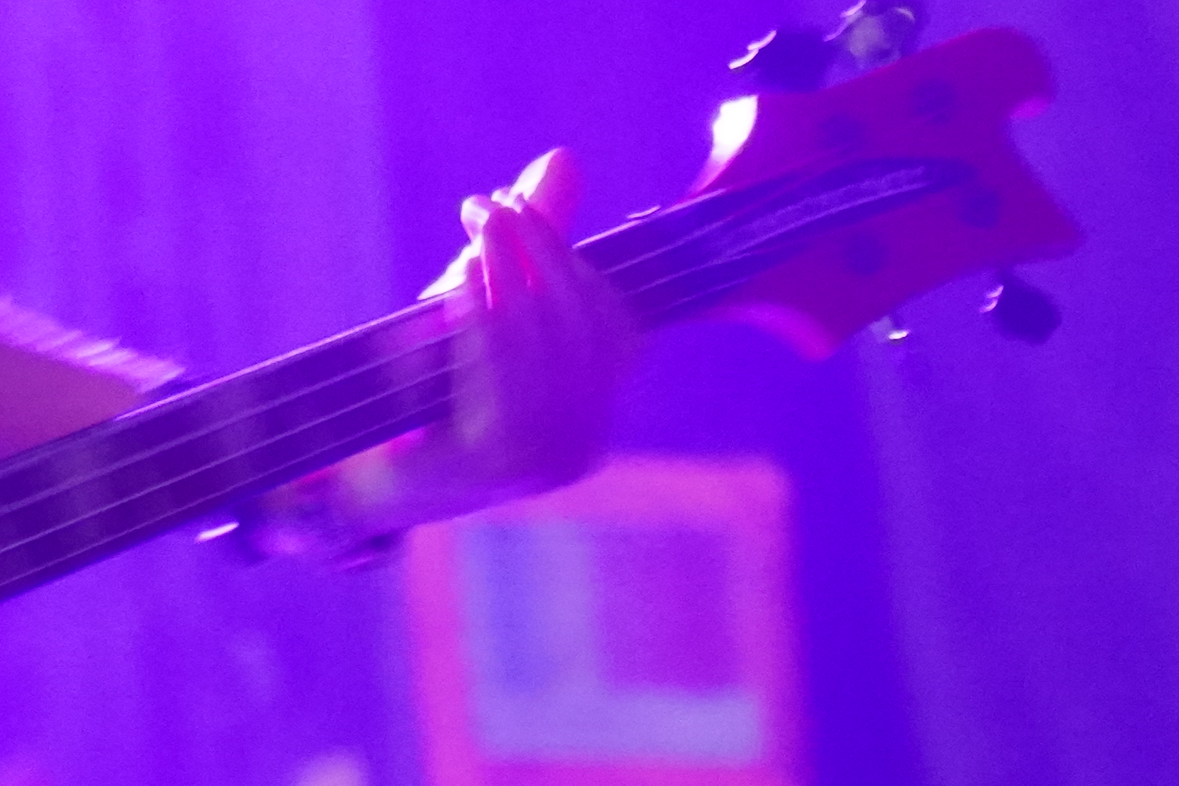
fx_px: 10937
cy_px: -170
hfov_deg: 6.1
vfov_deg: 4.1
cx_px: -354
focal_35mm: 334
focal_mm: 105
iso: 12800
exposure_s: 1/25
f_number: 4
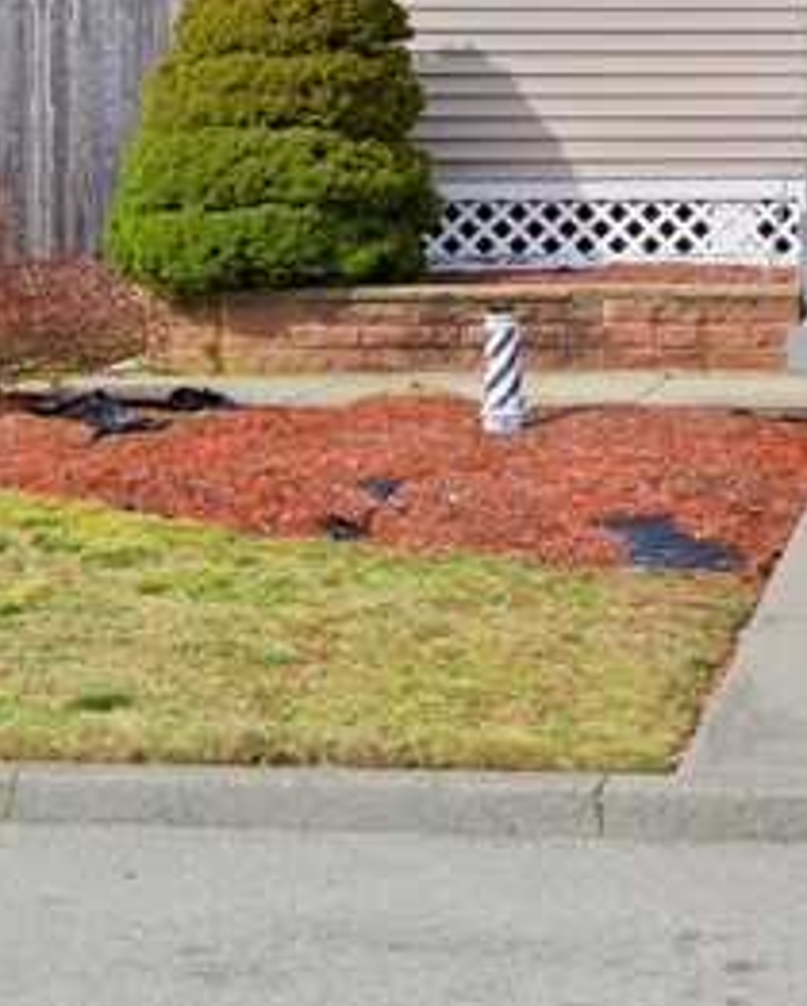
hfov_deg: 13.7
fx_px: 3131
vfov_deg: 17.9
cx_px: 1245
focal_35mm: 105
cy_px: 27
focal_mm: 27
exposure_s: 1/60
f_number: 11
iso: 100
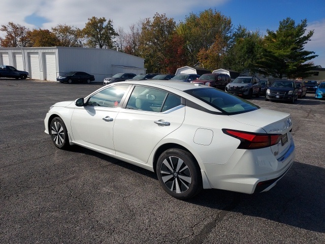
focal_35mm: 24
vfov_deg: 56.8
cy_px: 122
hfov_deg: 71.6
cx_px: 162
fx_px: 225
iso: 40
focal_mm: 4.6
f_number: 1.8
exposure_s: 1/2303
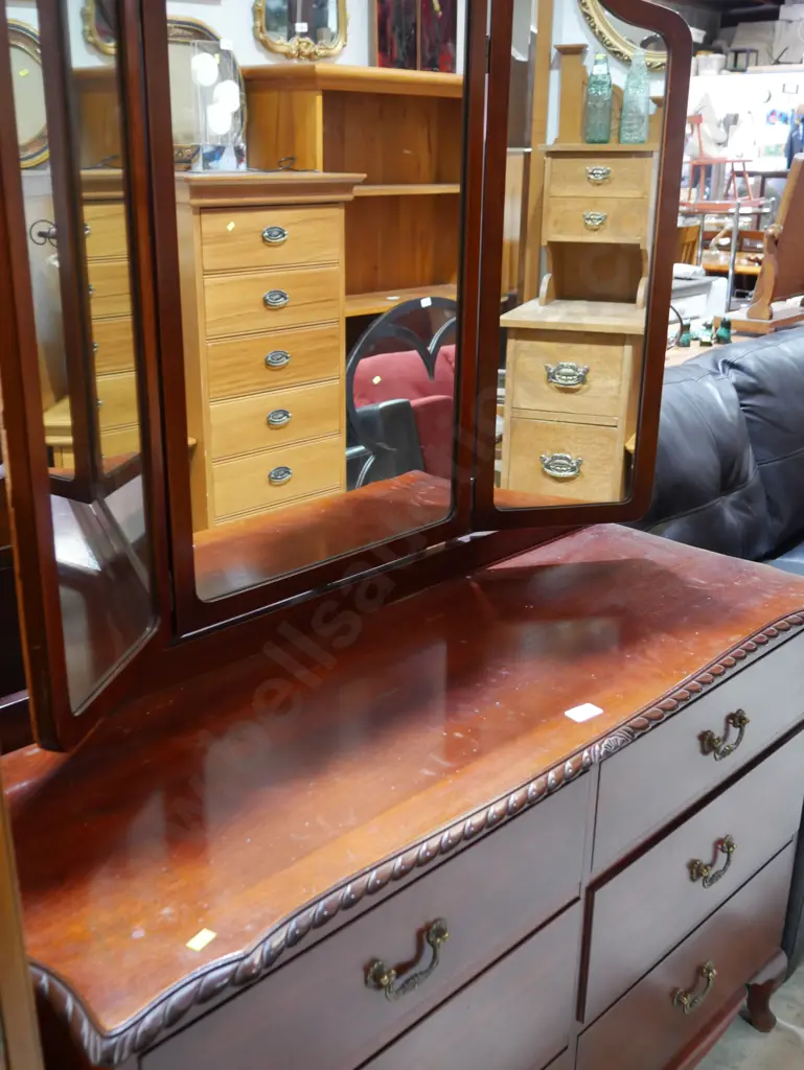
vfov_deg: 49.0
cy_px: 535
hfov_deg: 37.8
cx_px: 402
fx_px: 1176
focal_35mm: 38
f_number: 4.1
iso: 1250
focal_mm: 19
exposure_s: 1/60
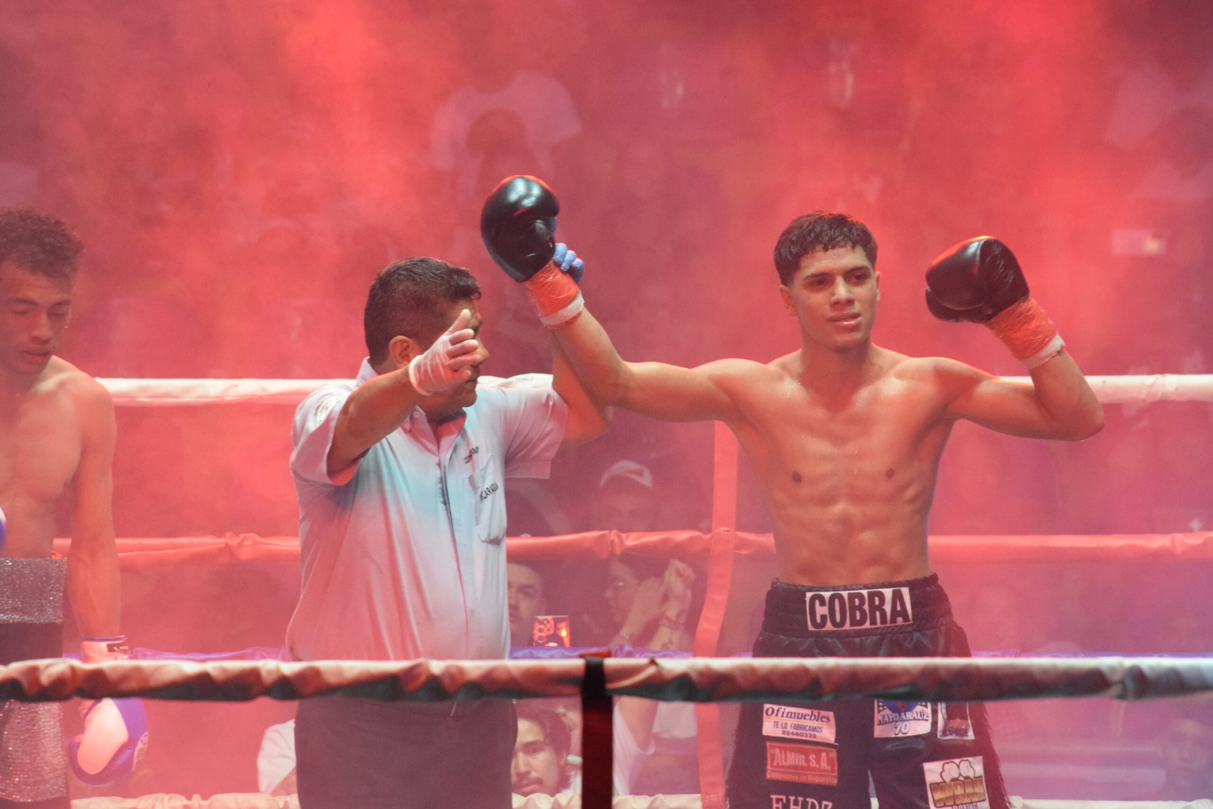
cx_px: 606
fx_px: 8592
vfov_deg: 5.4
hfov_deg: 8.1
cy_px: 404
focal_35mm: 255
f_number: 8
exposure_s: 1/200
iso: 5000
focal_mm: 170
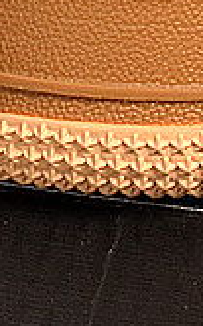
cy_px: -344
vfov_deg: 6.6
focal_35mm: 308
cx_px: 471
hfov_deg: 4.2
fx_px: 2729
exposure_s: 1/100
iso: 250
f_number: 8
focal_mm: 26
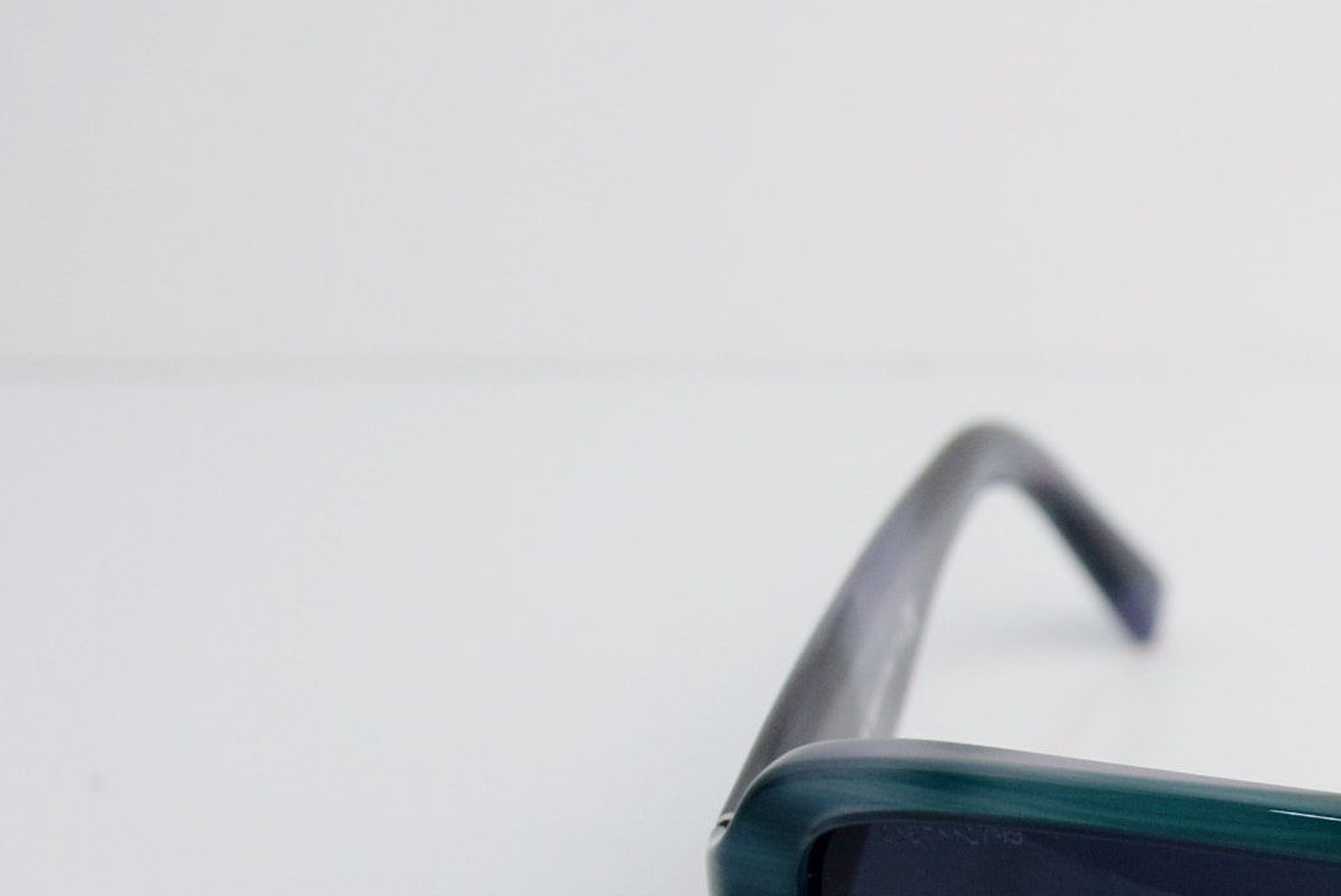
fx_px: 3542
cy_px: 1033
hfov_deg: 19.2
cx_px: 1915
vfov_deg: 14.1
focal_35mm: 95
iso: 400
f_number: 6.3
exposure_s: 1/160
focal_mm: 22
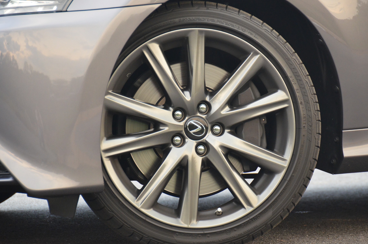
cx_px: 199
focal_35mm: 247
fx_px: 2520
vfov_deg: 5.5
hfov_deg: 8.4
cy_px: 118
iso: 1600
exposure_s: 1/160
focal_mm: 150
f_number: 5.6
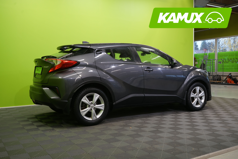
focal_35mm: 36
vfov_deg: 36.9
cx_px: 119
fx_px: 238
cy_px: 80
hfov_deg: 53.1
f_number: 6.3
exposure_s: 1/25
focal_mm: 36
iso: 500
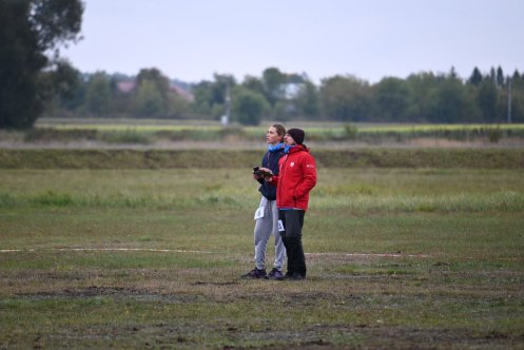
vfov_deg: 3.4
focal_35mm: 400
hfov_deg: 5.2
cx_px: 262
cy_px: 175
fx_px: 5825
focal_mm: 400
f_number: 6.3
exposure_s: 1/800
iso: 1250
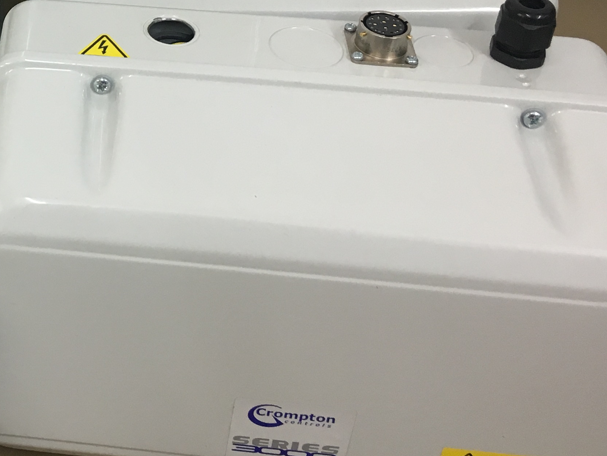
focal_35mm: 70
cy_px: 11
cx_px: -23
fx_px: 1228
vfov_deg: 20.4
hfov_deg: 26.1
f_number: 2.2
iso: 40
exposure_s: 1/33
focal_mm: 4.15
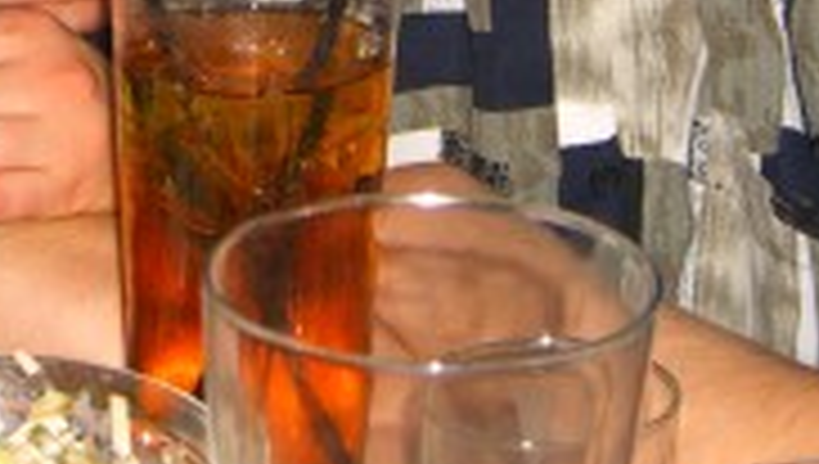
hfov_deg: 13.0
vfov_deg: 7.3
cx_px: 274
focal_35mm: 165
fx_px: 3589
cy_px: -252
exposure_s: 1/60
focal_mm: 9.5
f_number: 3.1
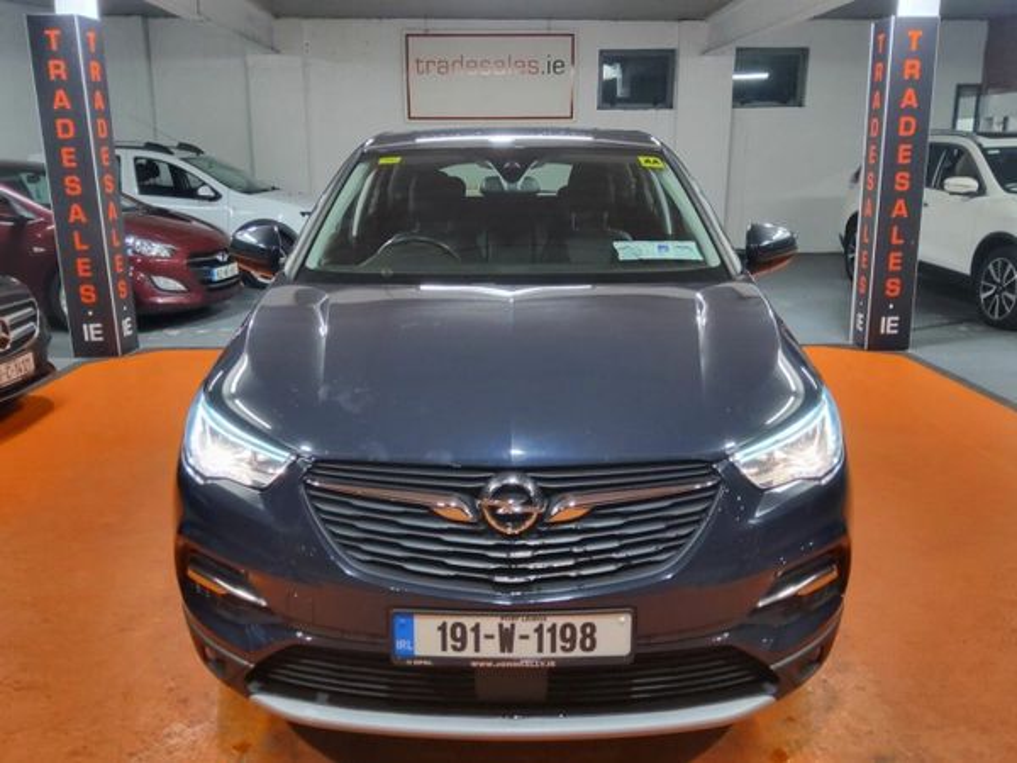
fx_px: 764
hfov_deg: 67.3
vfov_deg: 53.1
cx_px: 508
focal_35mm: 26
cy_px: 382
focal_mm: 3.08
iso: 400
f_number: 2
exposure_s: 1/50
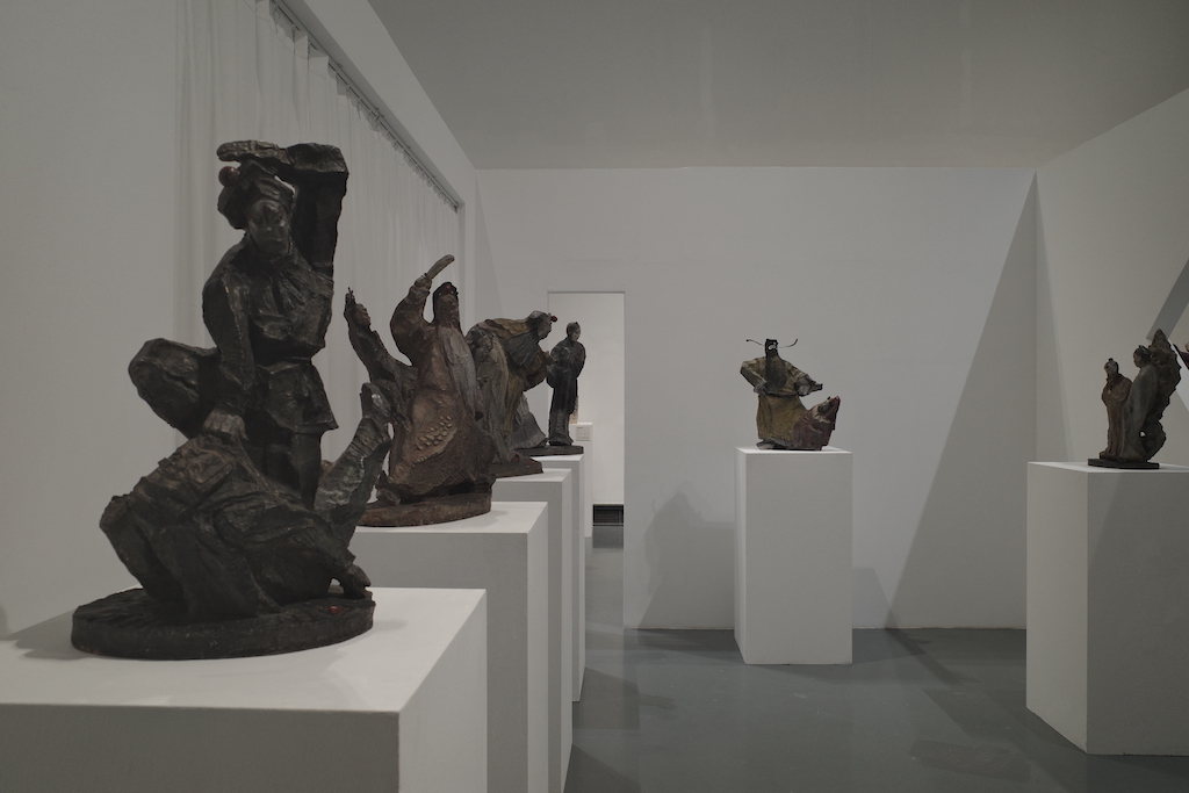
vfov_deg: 46.4
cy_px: 396
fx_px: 925
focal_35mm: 28
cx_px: 594
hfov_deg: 65.5
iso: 250
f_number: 4.5
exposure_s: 1/50
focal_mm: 18.3
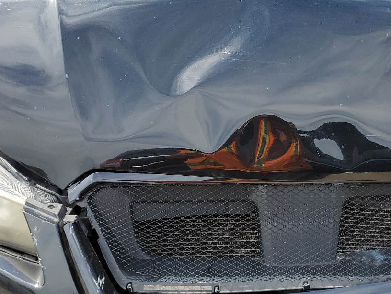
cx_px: 311
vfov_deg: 28.6
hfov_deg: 36.3
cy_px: 156
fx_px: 576
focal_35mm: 51
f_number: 1.5
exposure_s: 1/1250
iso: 50
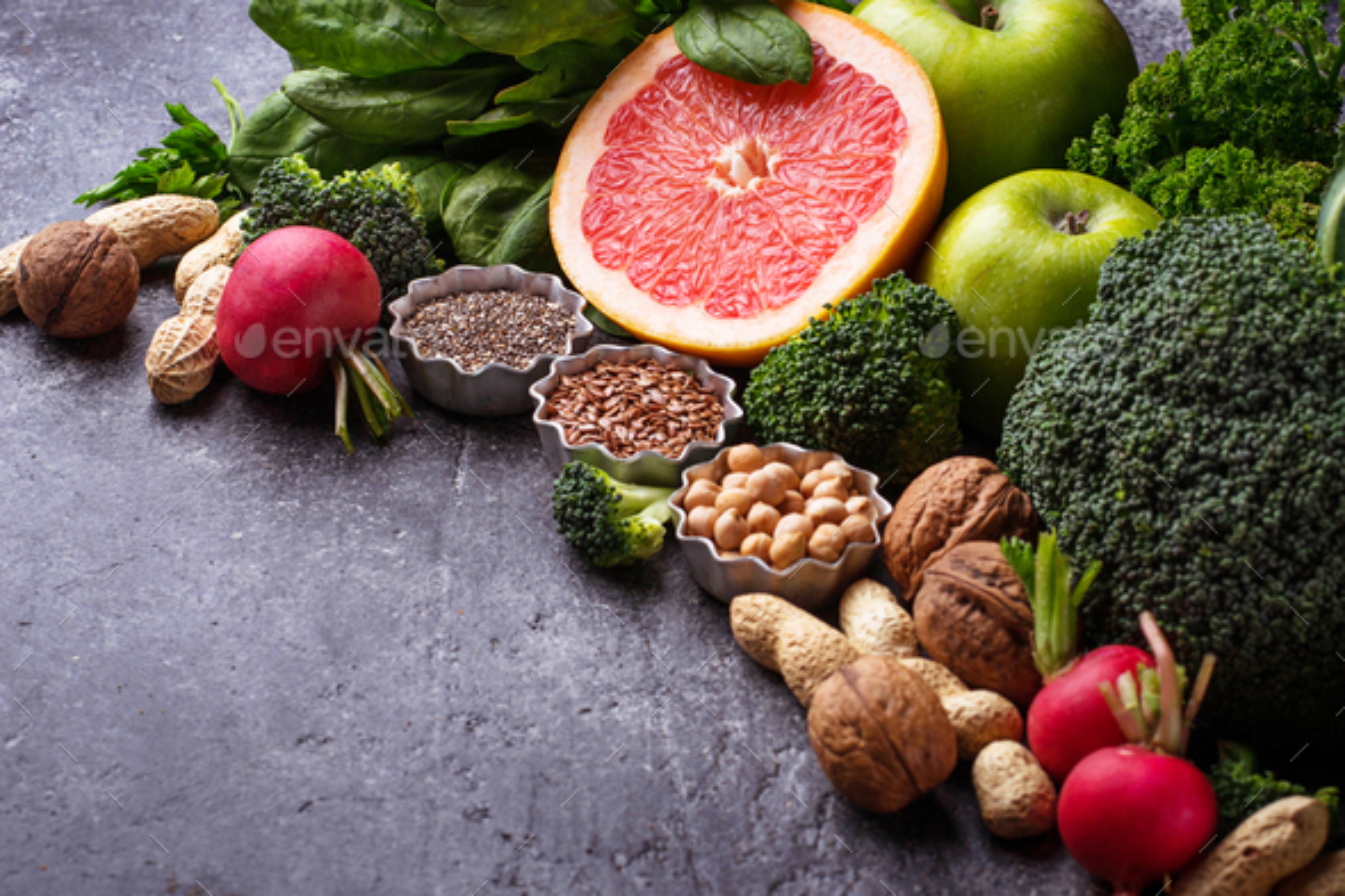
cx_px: 672
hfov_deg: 27.0
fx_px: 2801
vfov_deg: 18.2
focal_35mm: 75
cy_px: 448
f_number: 9
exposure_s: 1/125
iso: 100
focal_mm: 50
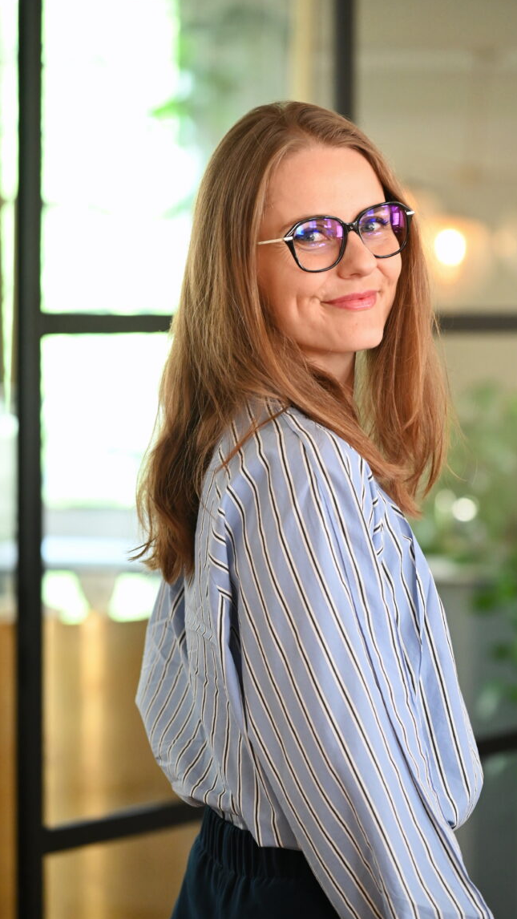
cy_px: 460
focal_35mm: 137
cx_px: 281
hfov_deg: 8.9
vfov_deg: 15.7
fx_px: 3337
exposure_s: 1/250
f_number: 4
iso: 4500
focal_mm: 130
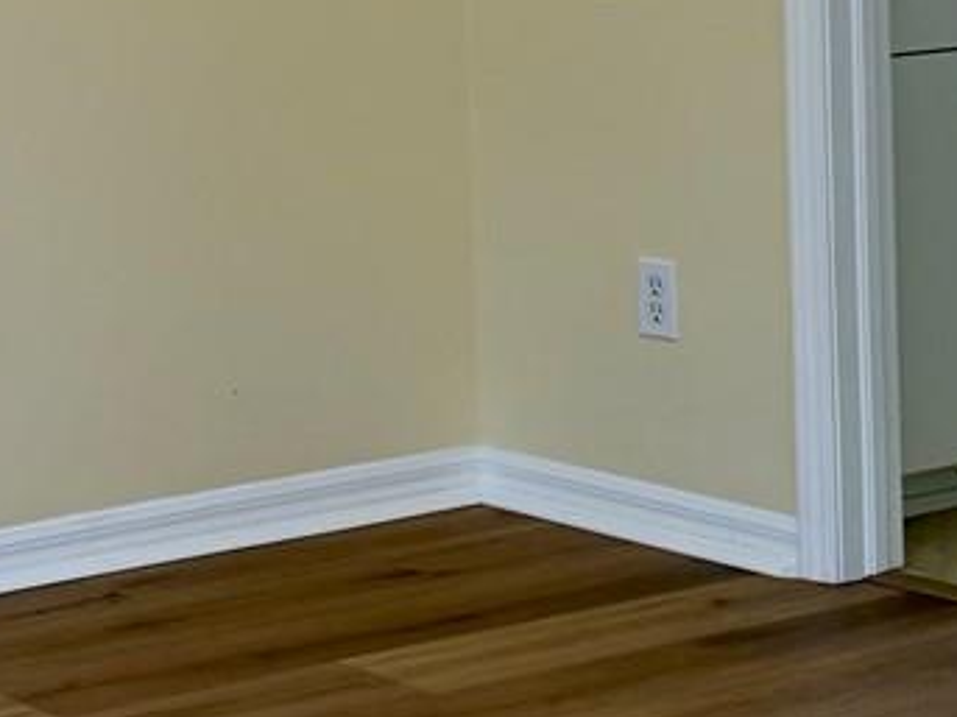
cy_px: -47
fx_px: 3095
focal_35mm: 112
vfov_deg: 13.0
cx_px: -299
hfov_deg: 16.6
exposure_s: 1/243
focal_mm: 6.76
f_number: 1.78
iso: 125
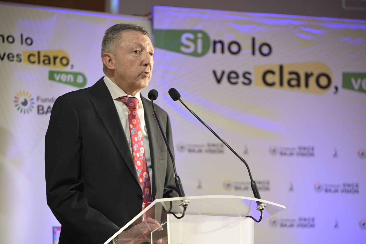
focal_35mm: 135
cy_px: 122
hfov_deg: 15.2
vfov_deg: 10.2
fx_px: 1372
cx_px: 183
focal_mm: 135
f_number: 2.8
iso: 800
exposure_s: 1/100
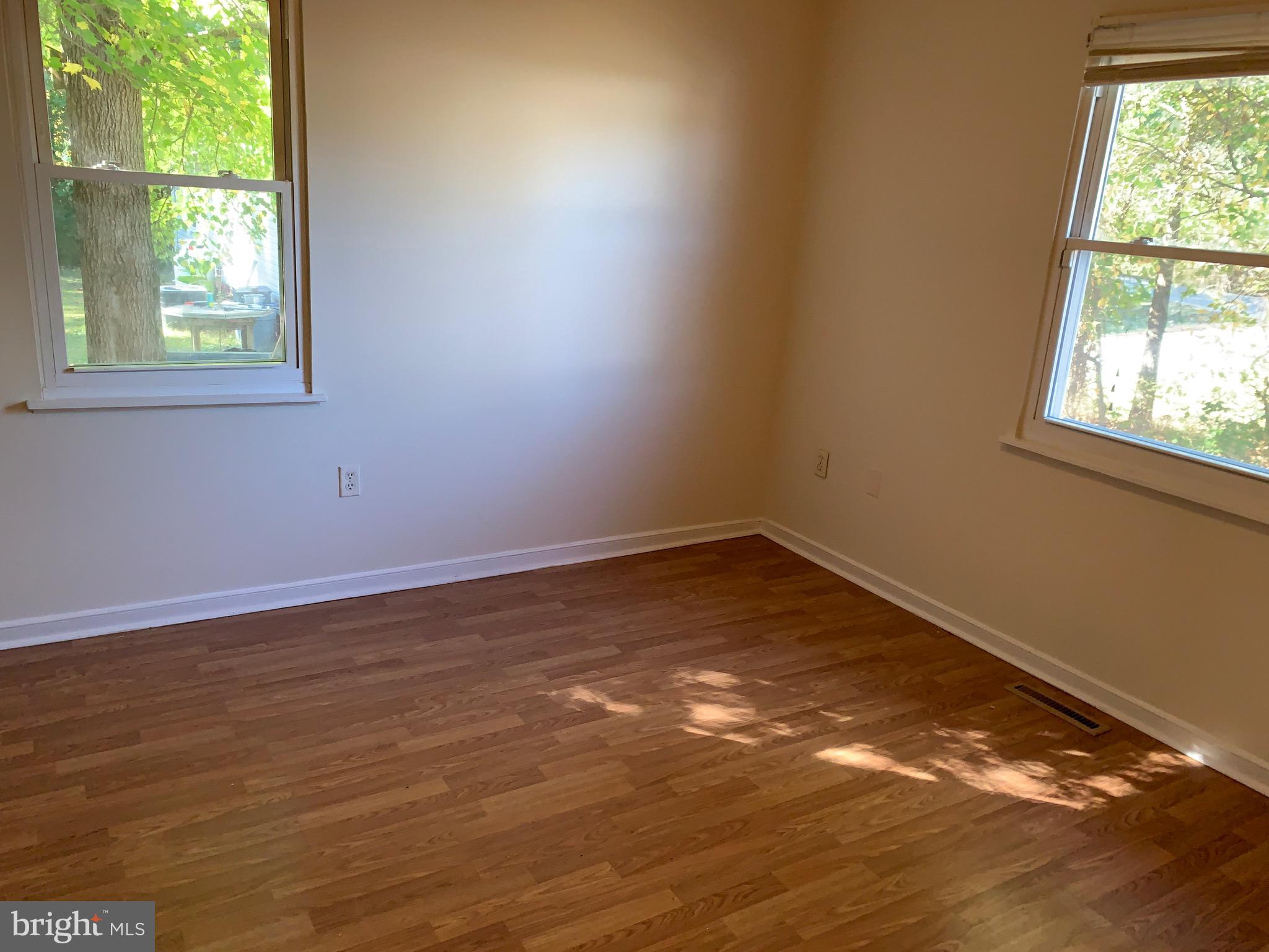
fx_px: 953
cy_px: 476
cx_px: 634
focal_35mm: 26
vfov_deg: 53.1
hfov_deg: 67.3
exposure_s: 1/60
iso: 200
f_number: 1.8
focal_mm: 4.25
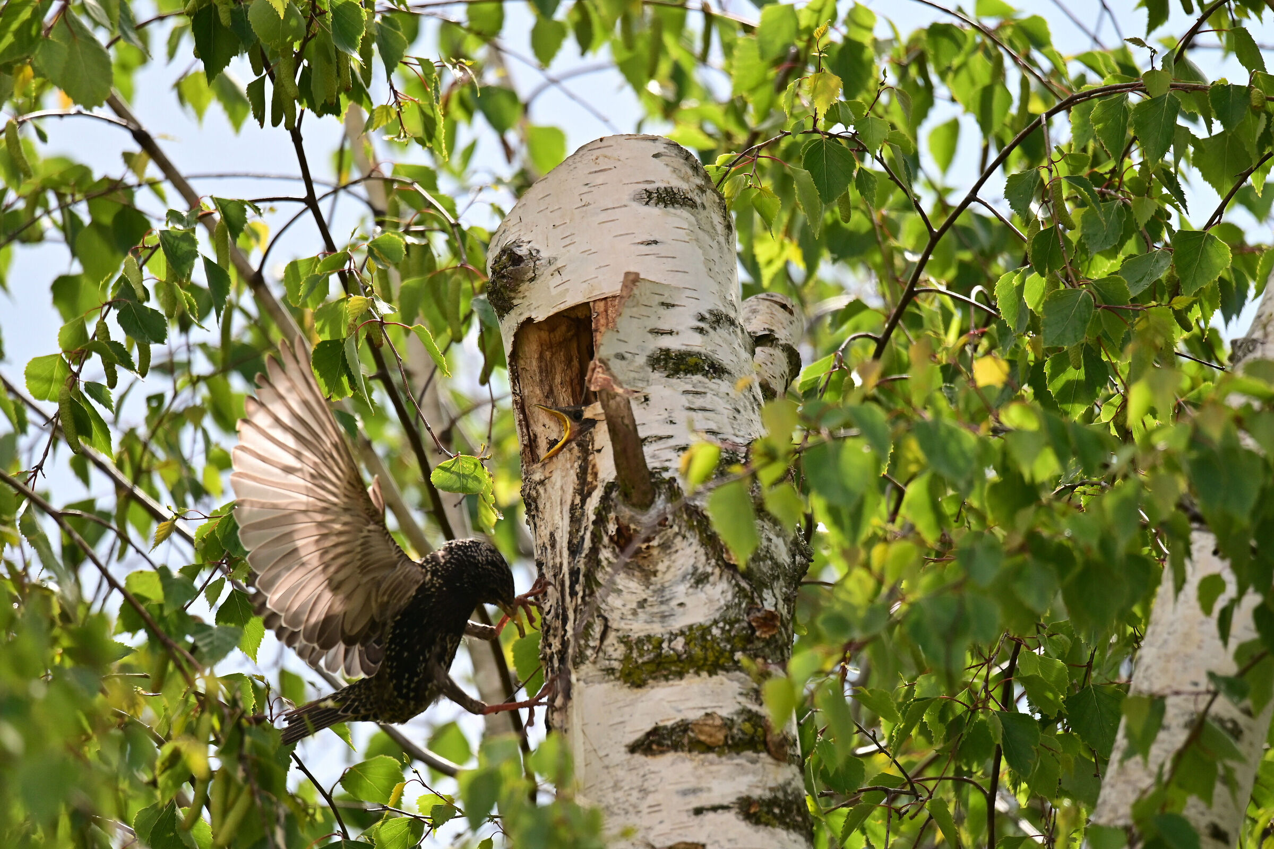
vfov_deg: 2.3
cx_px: 637
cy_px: 424
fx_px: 21232
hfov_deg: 3.4
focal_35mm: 600
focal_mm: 600
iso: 900
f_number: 6.3
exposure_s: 1/2000
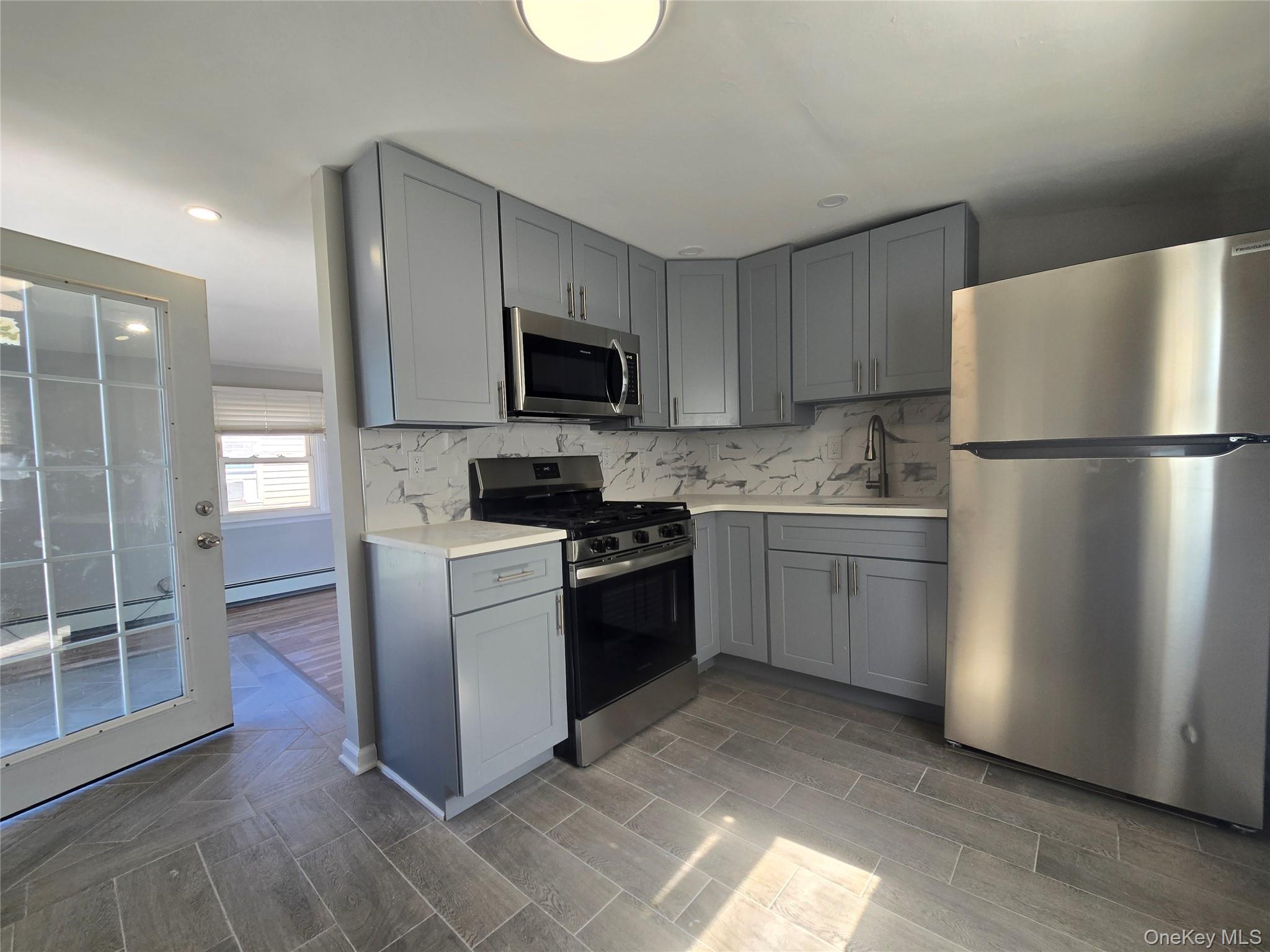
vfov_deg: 89.9
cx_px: 635
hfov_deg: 106.2
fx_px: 477
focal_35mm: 13
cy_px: 476
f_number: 2.2
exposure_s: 1/140
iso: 50
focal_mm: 2.2
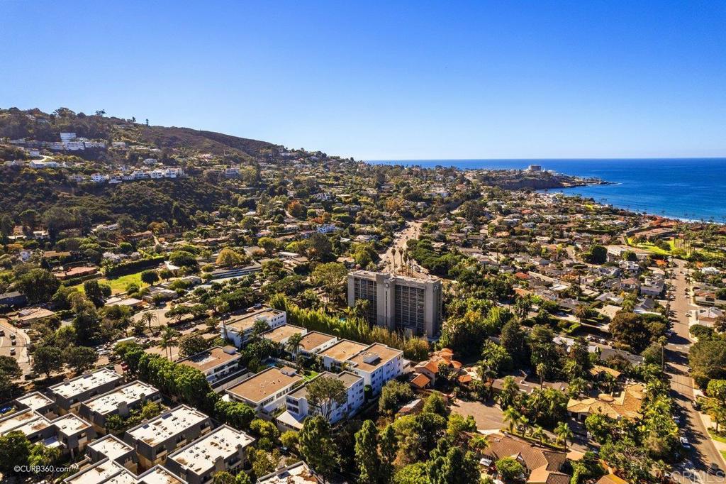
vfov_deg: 57.2
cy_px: 242
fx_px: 443
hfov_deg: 78.6
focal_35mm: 22
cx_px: 363
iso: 100
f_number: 2.8
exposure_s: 1/4000
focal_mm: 8.38
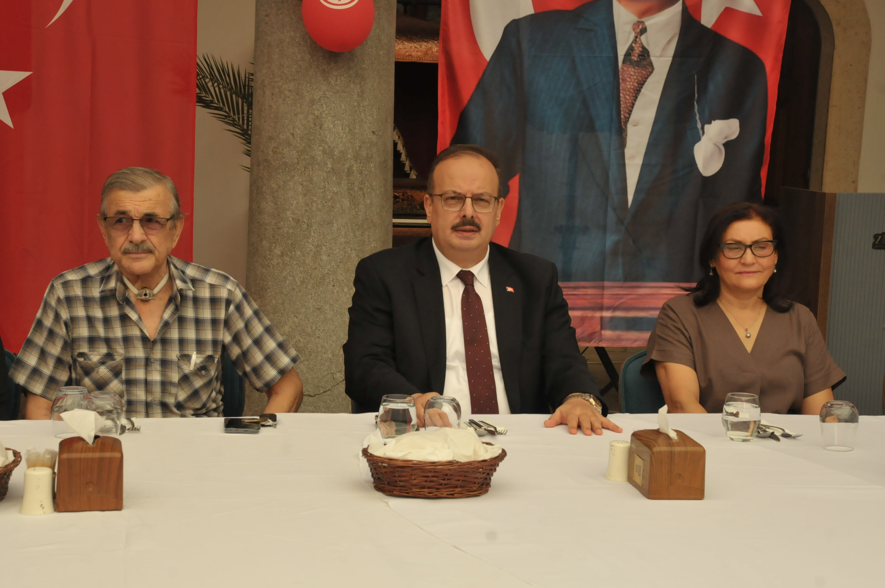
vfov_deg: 18.9
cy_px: 294
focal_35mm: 72
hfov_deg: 28.1
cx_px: 442
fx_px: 1768
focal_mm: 48
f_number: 9
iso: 800
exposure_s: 1/640
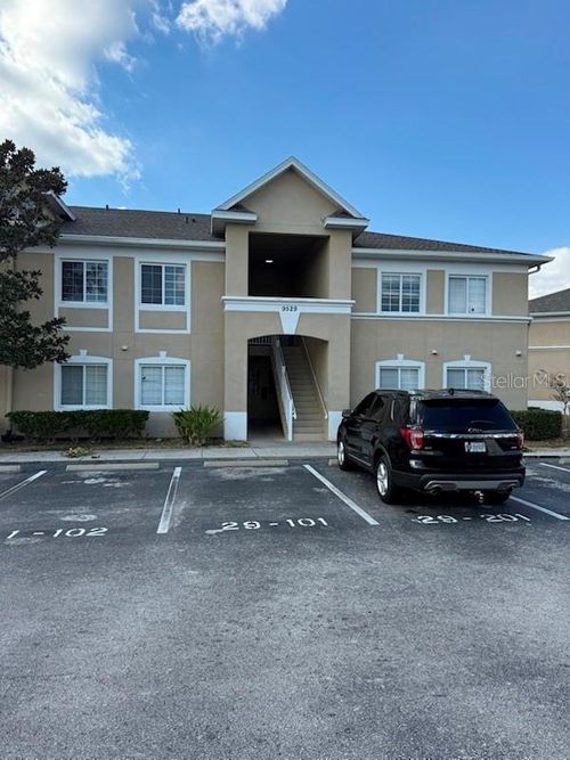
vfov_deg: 71.6
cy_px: 380
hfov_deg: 56.8
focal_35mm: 24
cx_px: 285
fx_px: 527
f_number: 1.78
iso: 80
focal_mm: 6.76
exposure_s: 1/2703
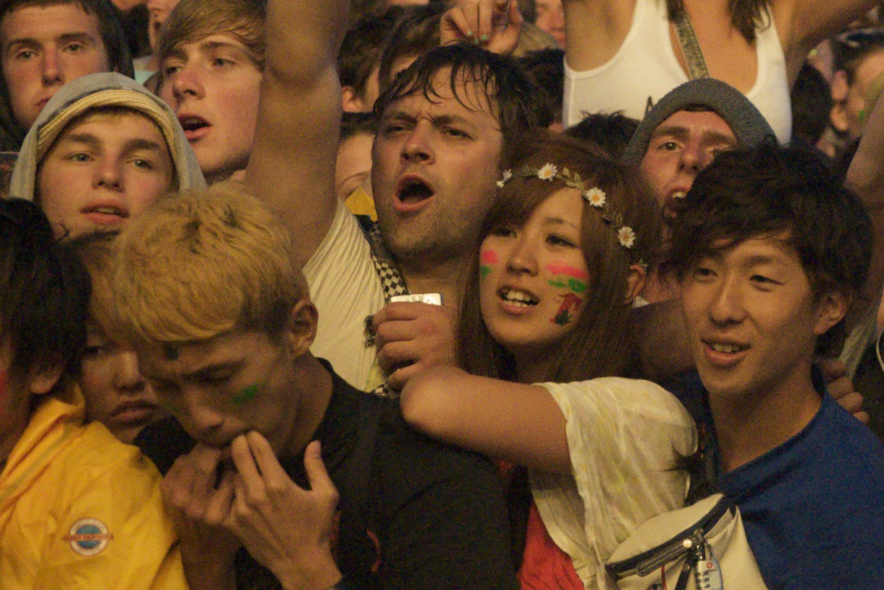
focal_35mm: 241
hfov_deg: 8.5
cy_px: 256
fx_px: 5919
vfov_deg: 5.7
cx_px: 729
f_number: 6.7
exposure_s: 1/250
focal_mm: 92
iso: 6400
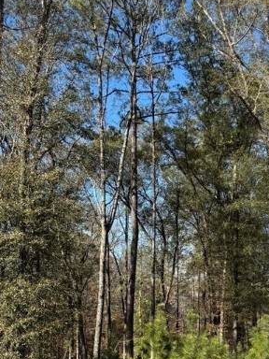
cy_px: 304
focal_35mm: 48
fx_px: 497
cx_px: 193
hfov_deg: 29.9
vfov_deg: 37.7
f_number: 1.78
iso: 80
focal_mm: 6.76
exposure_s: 1/1980
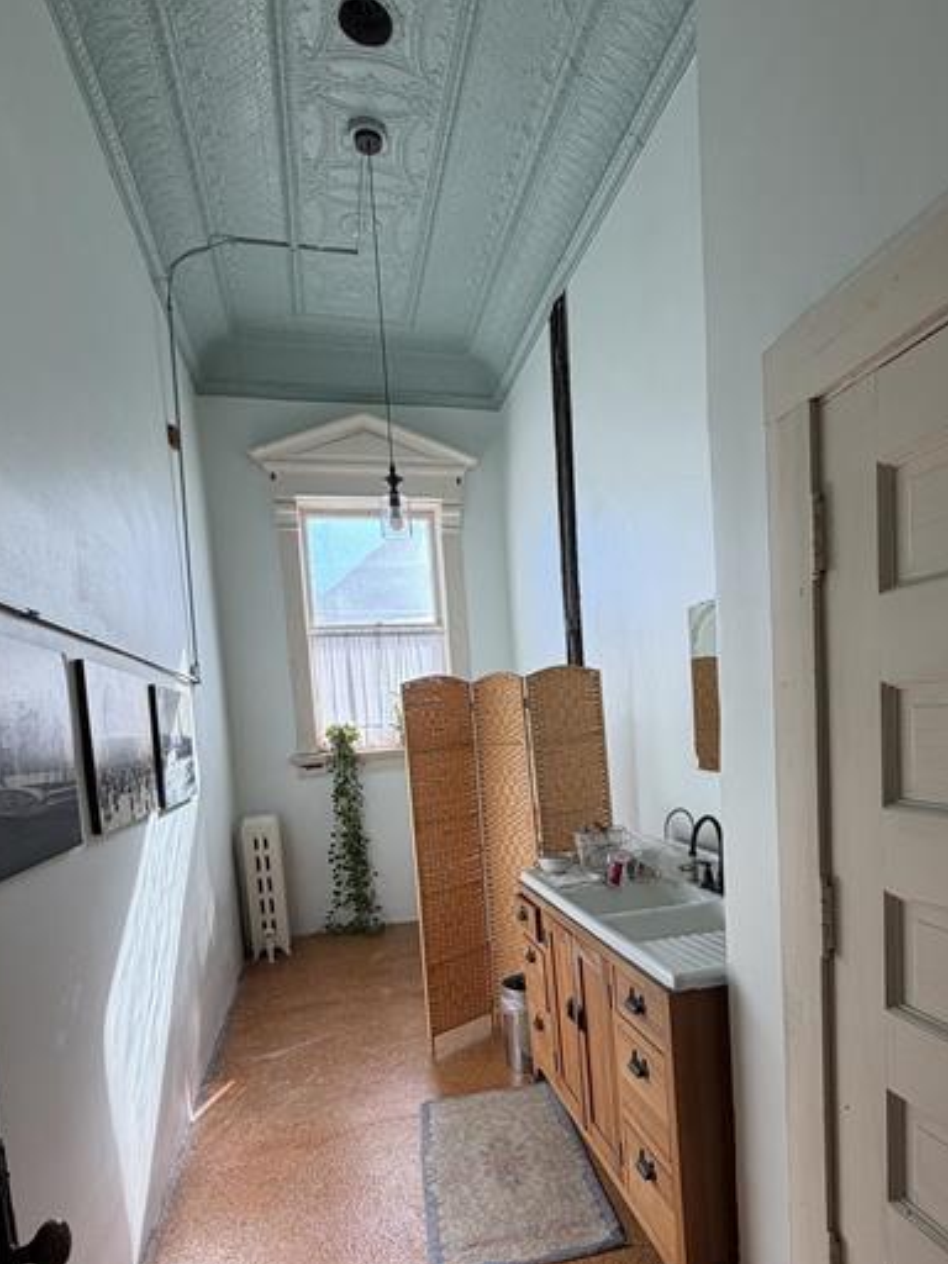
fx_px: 767
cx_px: 563
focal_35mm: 21
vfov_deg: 77.6
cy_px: 788
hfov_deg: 62.9
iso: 50
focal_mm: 2.22
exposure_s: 1/121
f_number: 2.2
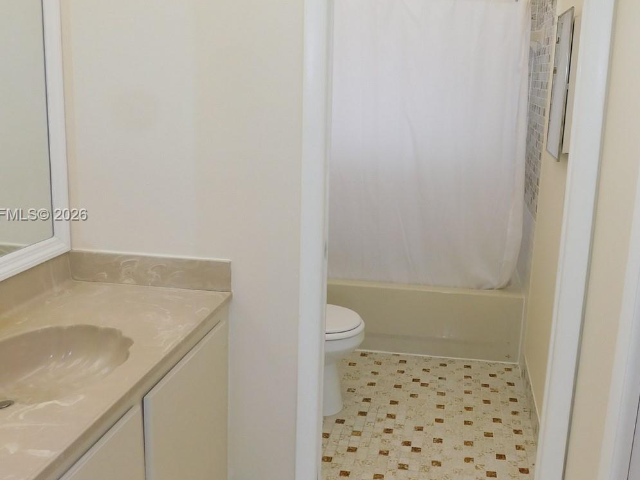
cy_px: 216
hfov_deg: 49.6
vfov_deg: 38.6
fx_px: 684
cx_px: 401
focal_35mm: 37
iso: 125
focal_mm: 4
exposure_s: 1/30
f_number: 3
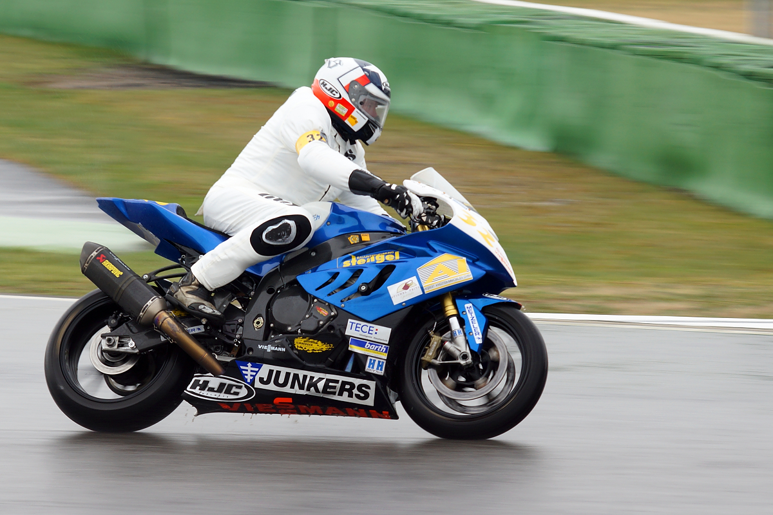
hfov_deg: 11.4
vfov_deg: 7.6
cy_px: 258
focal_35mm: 180
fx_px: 3865
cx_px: 386
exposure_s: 1/125
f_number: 7.1
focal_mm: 120
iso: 125
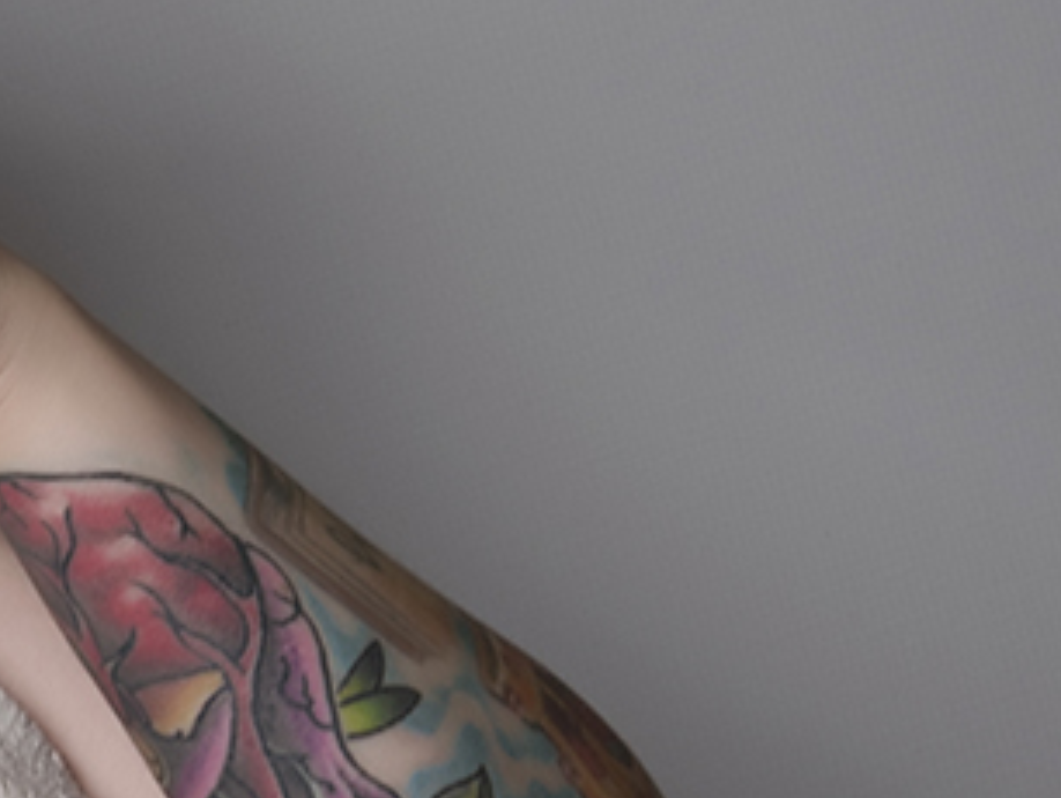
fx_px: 11564
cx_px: -404
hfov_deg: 5.2
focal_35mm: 377
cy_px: 1811
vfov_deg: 3.9
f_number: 13
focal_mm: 50
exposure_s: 1/160
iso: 100
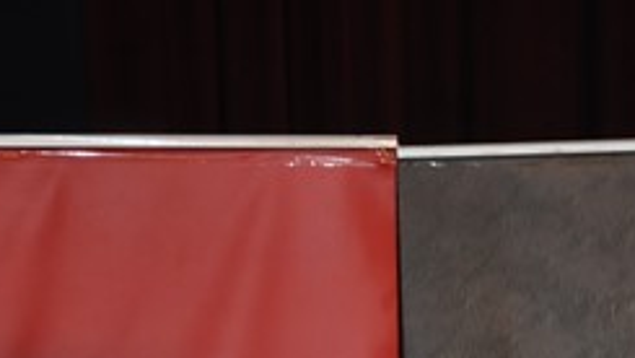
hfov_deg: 4.9
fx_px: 7367
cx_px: 594
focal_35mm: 437
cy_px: 516
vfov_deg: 2.8
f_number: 5.6
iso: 800
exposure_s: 1/60
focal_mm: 105
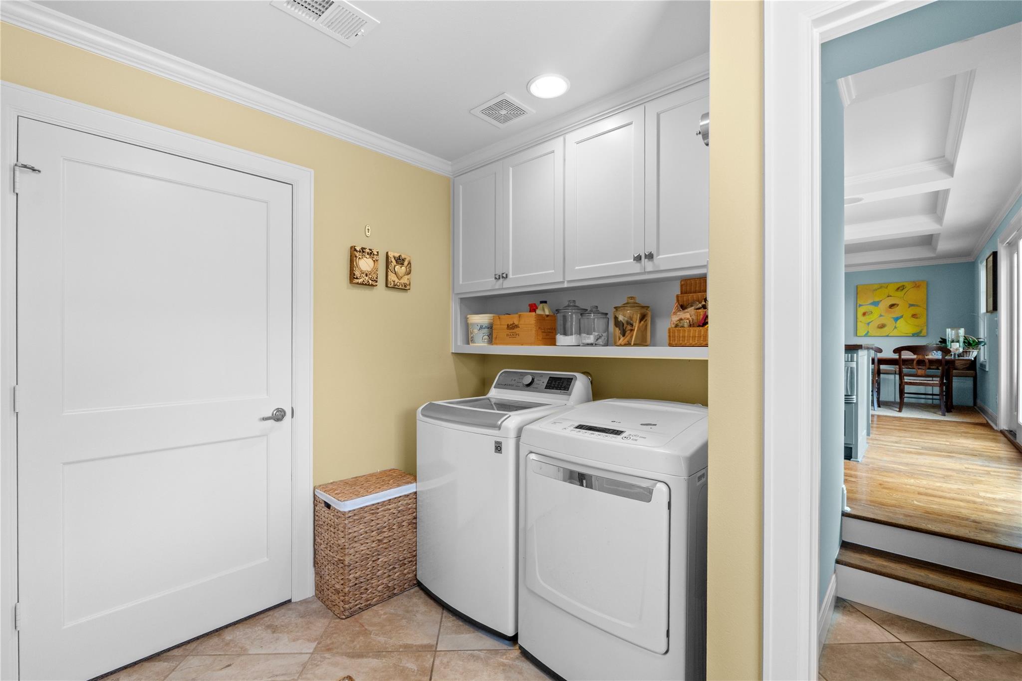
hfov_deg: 100.4
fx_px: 426
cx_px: 511
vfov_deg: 77.3
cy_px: 340
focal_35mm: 15
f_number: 11
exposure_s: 1
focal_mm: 10
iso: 250
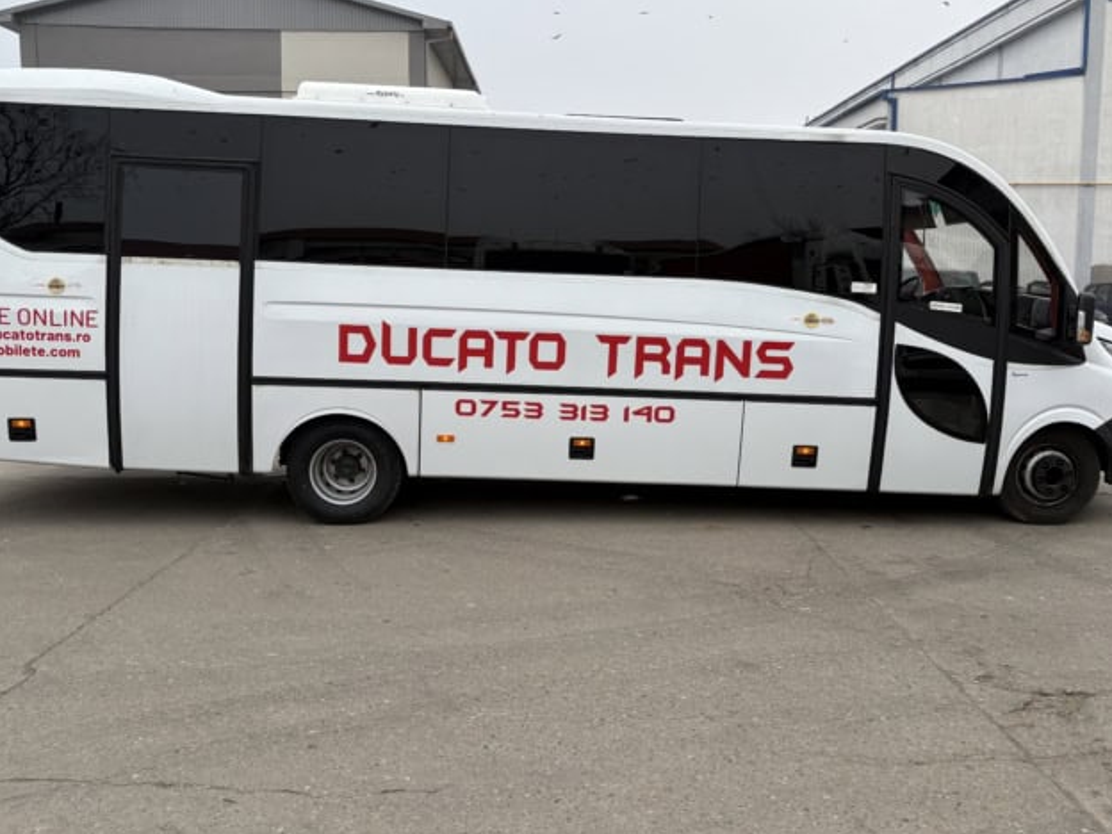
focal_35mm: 32
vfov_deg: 44.0
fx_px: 1028
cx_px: 552
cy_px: 356
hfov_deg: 56.8
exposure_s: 1/973
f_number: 1.6
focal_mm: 6
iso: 50
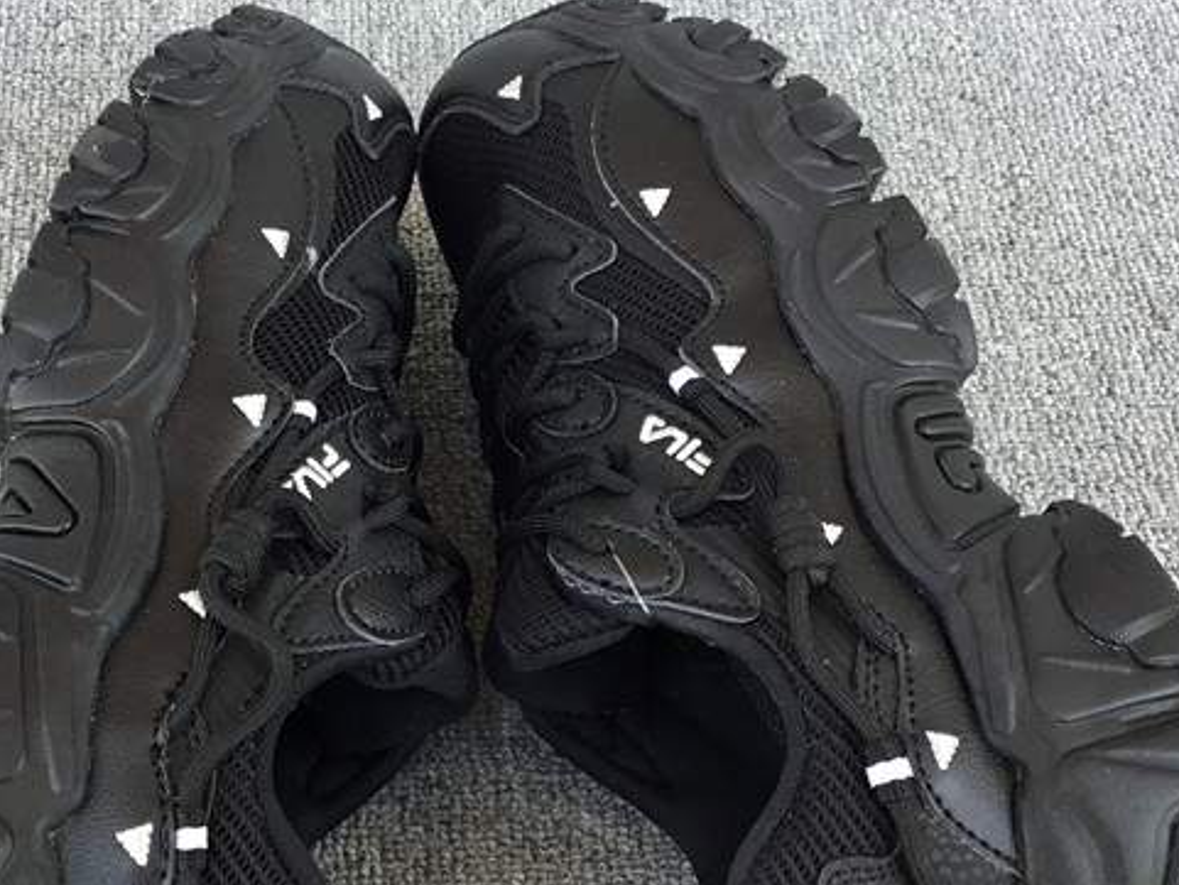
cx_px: 390
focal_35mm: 58
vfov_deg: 25.2
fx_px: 1976
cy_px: 499
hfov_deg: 32.9
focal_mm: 3.3
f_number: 2.4
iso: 40
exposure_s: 1/100
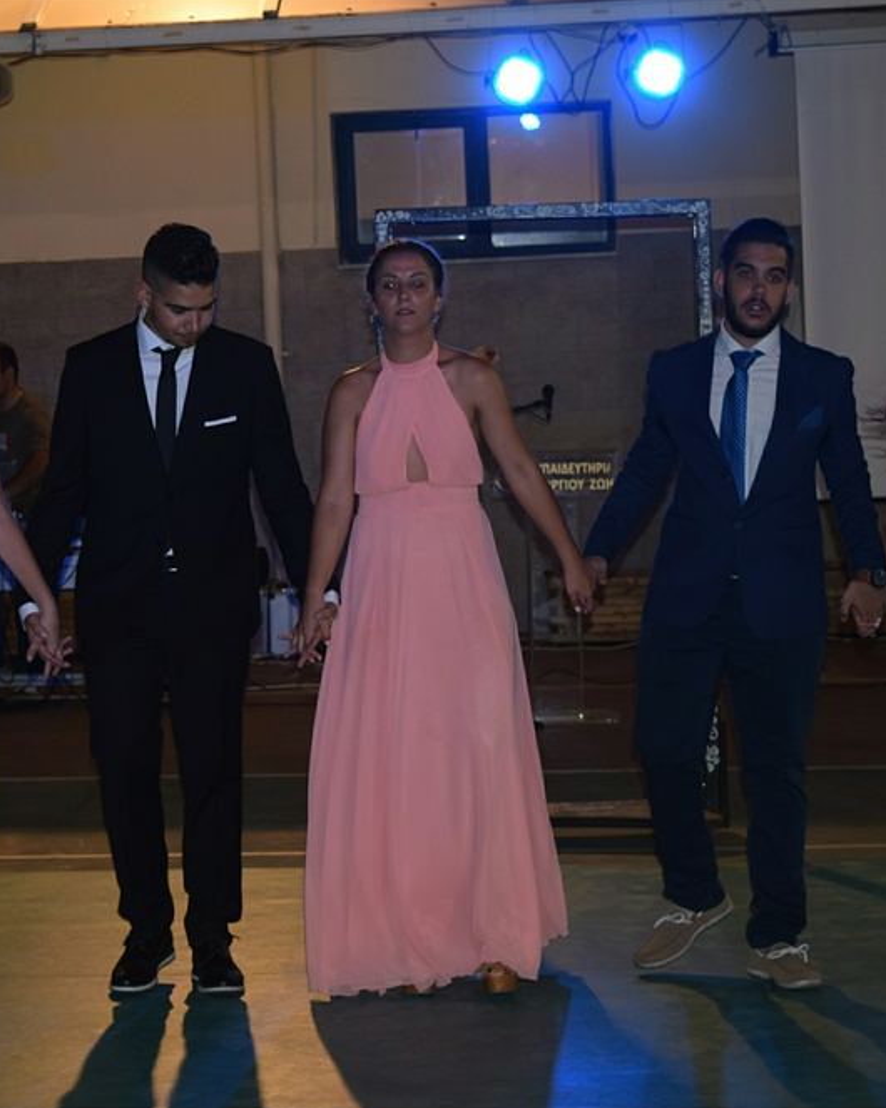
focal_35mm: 102
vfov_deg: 18.8
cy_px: 554
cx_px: 179
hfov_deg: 15.0
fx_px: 3345
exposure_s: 1/60
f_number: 5.3
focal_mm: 48
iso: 720
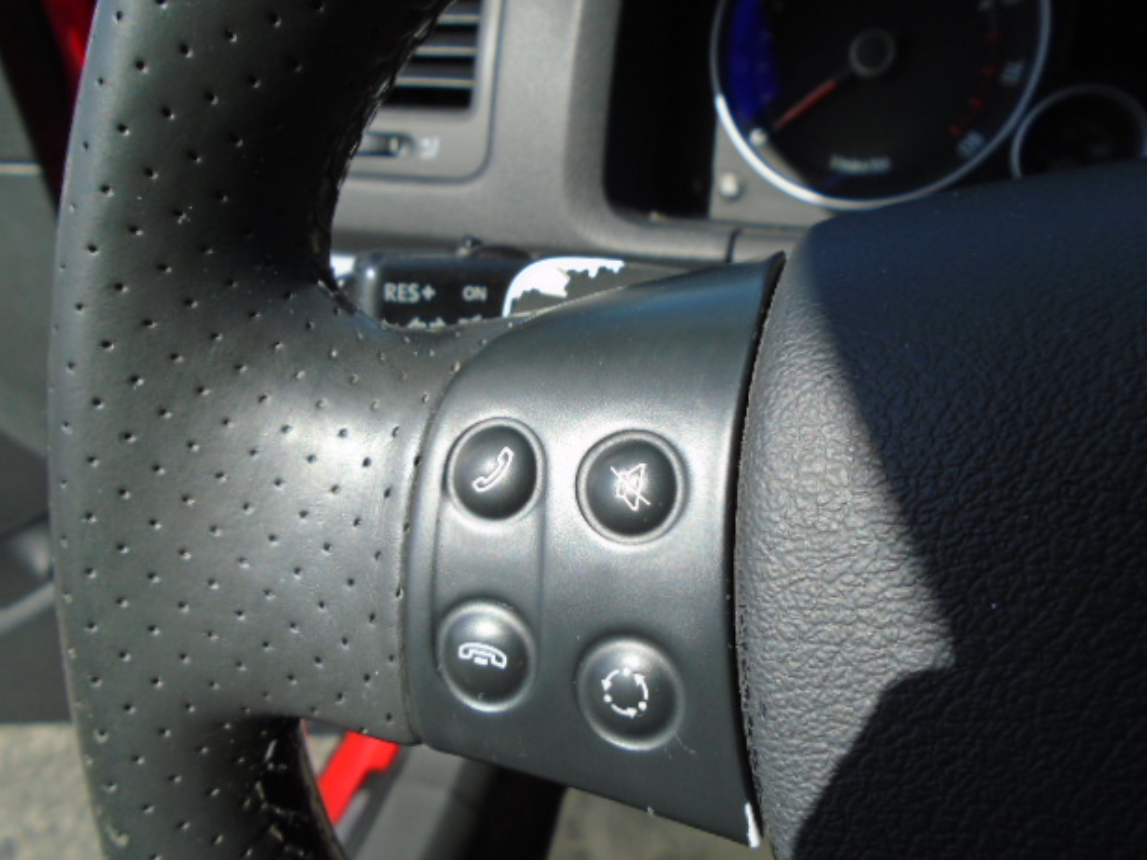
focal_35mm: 27
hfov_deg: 65.3
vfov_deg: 51.4
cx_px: 581
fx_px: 895
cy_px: 434
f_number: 3.2
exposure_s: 1/640
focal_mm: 4.6
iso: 100
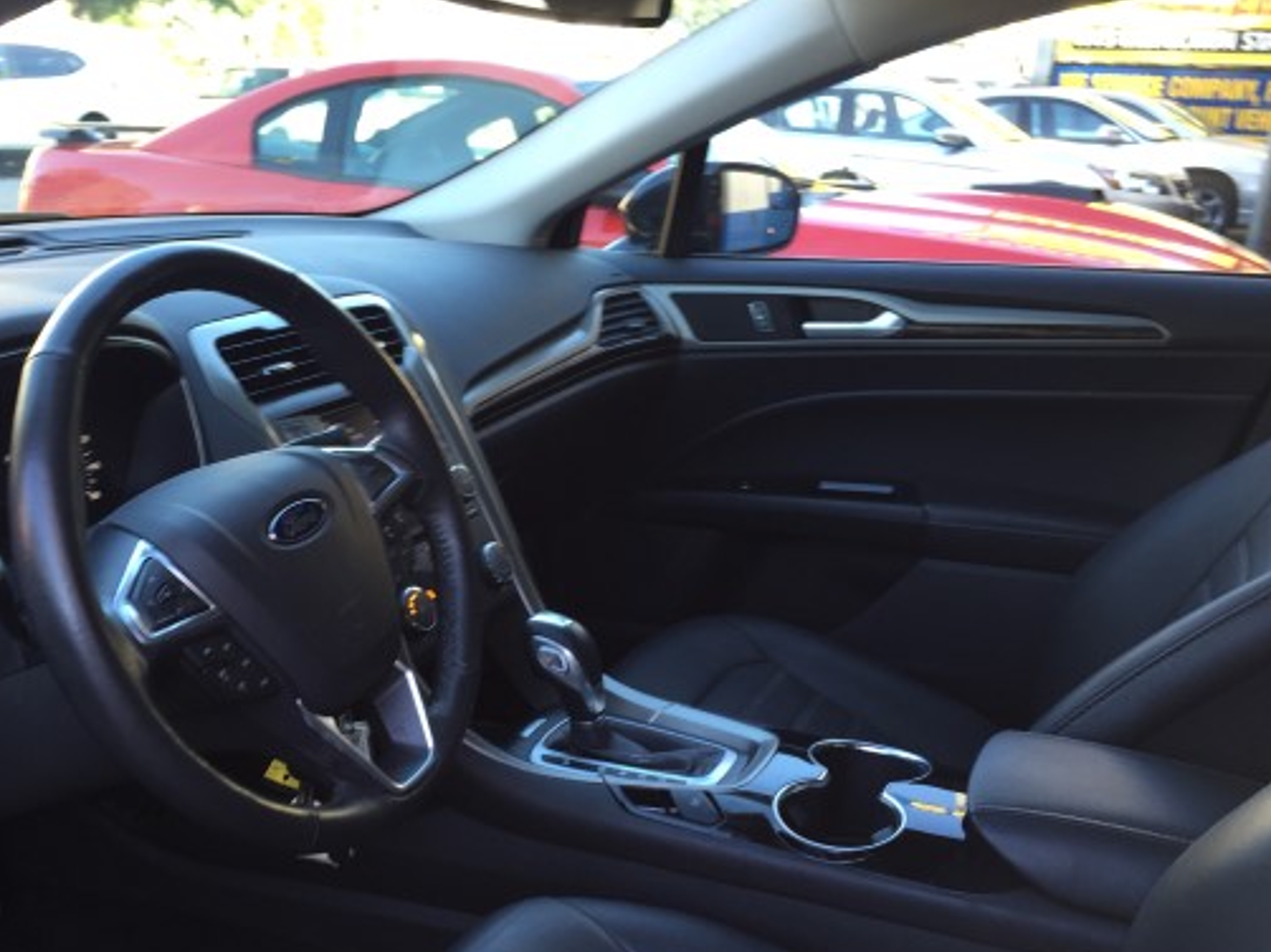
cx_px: 504
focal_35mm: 37
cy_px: 582
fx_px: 1358
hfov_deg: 49.8
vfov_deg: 38.4
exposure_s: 1/40
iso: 32
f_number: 2.2
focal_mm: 4.15
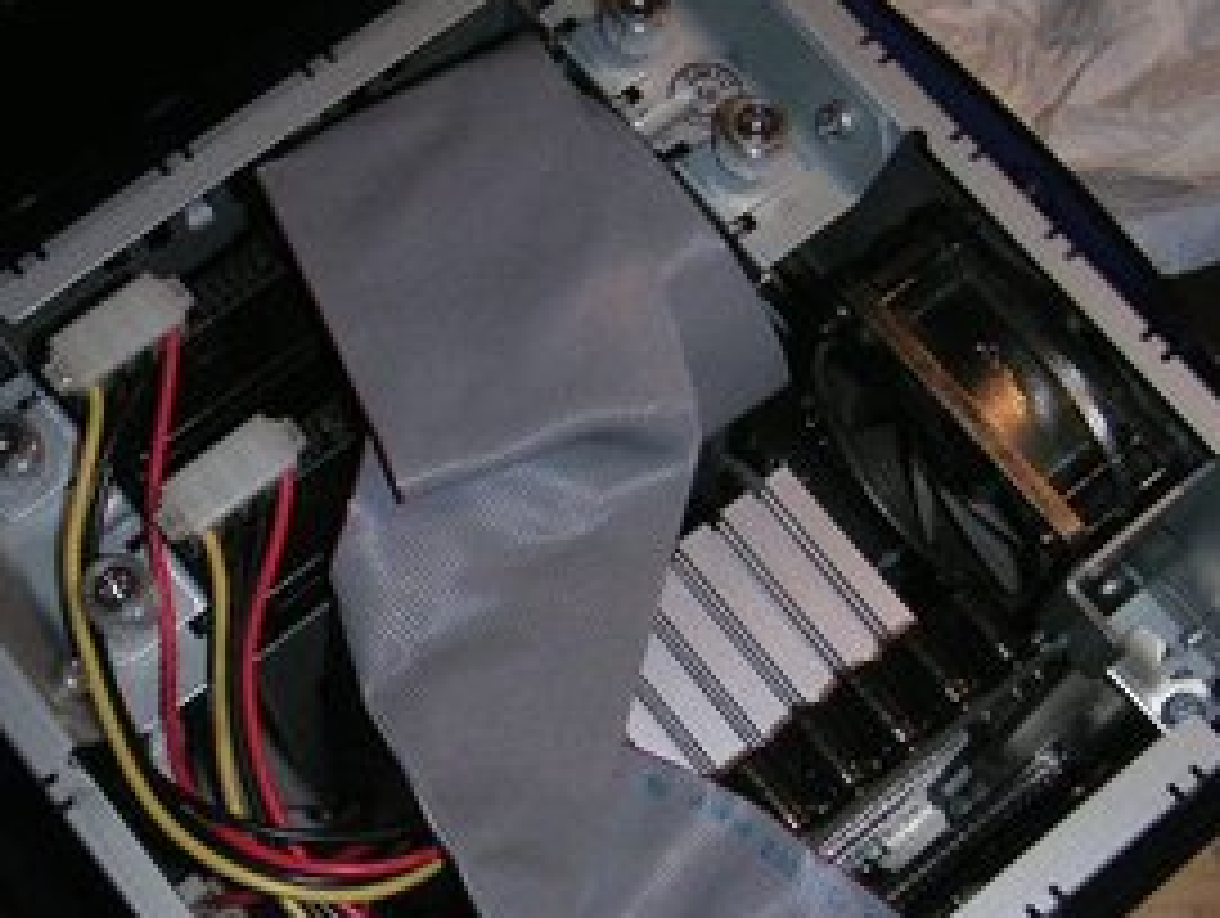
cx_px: 576
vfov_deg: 26.0
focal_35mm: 56
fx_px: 1976
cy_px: 630
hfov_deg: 34.3
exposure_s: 1/45
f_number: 6.7
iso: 160
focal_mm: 6
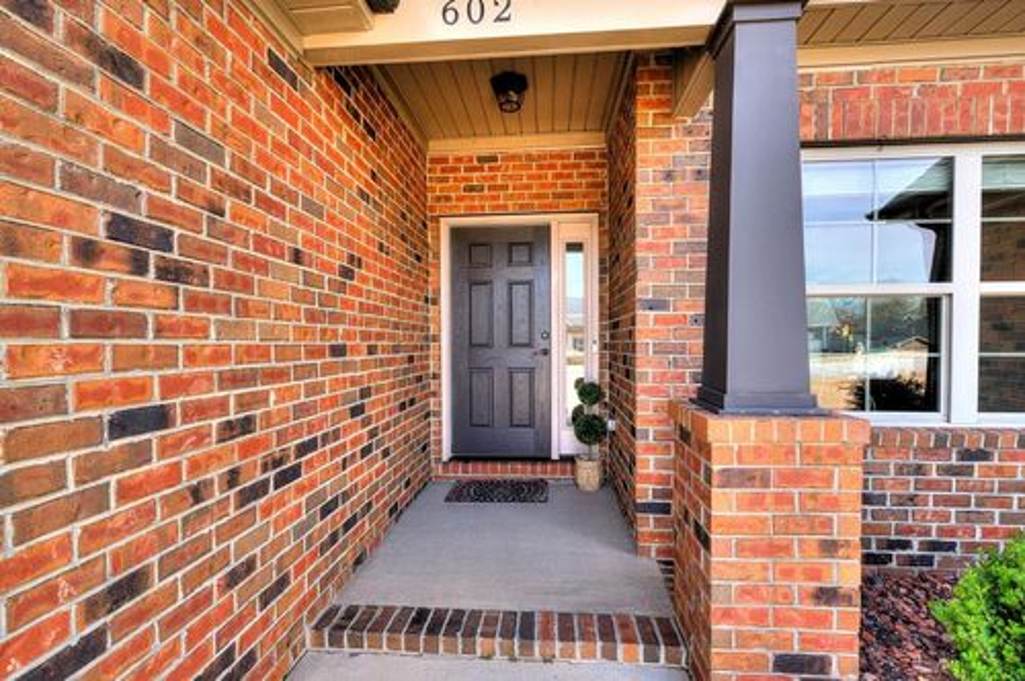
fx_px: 427
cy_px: 340
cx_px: 512
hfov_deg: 100.5
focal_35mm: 15
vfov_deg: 77.2
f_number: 11
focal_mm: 15
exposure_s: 1/60
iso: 400
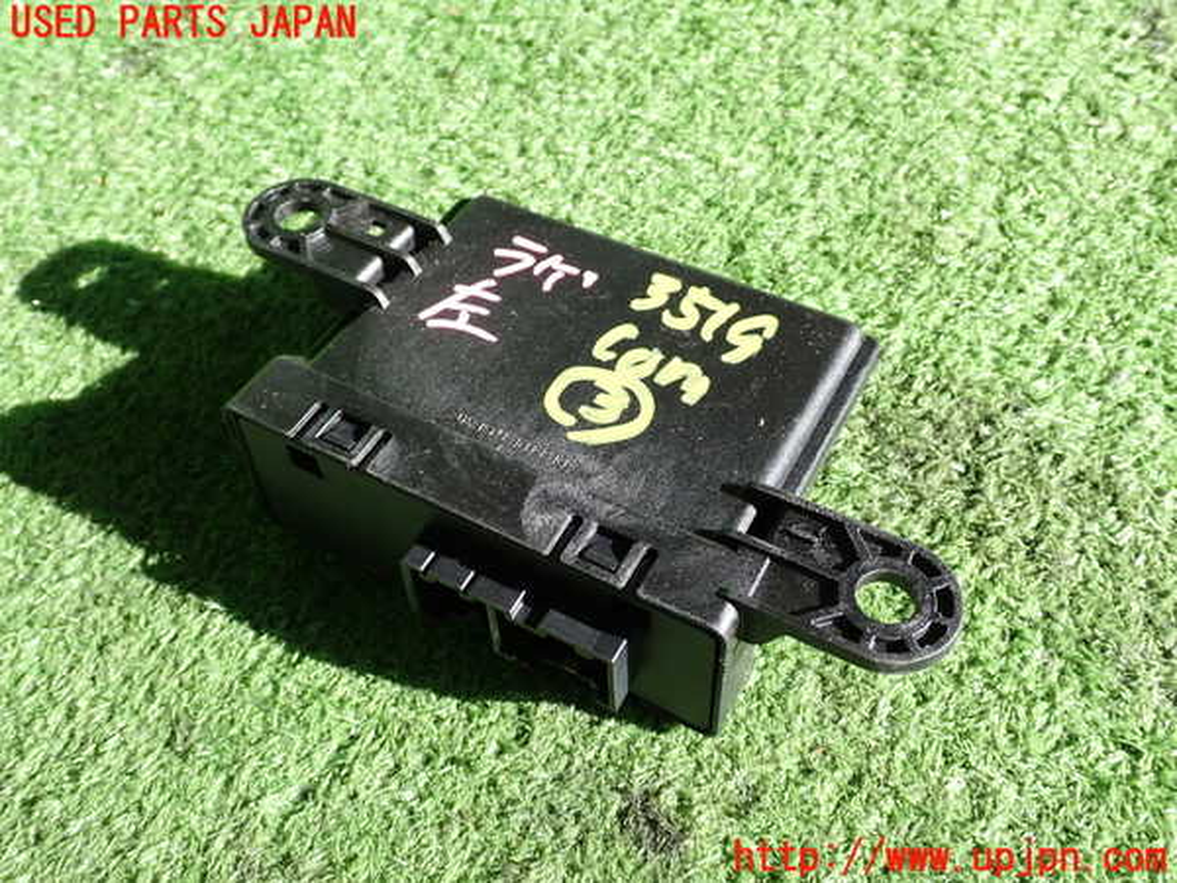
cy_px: 442
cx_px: 588
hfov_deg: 51.4
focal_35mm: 36
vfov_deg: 39.7
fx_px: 1224
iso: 100
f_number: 3.5
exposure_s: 1/160
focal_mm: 6.37
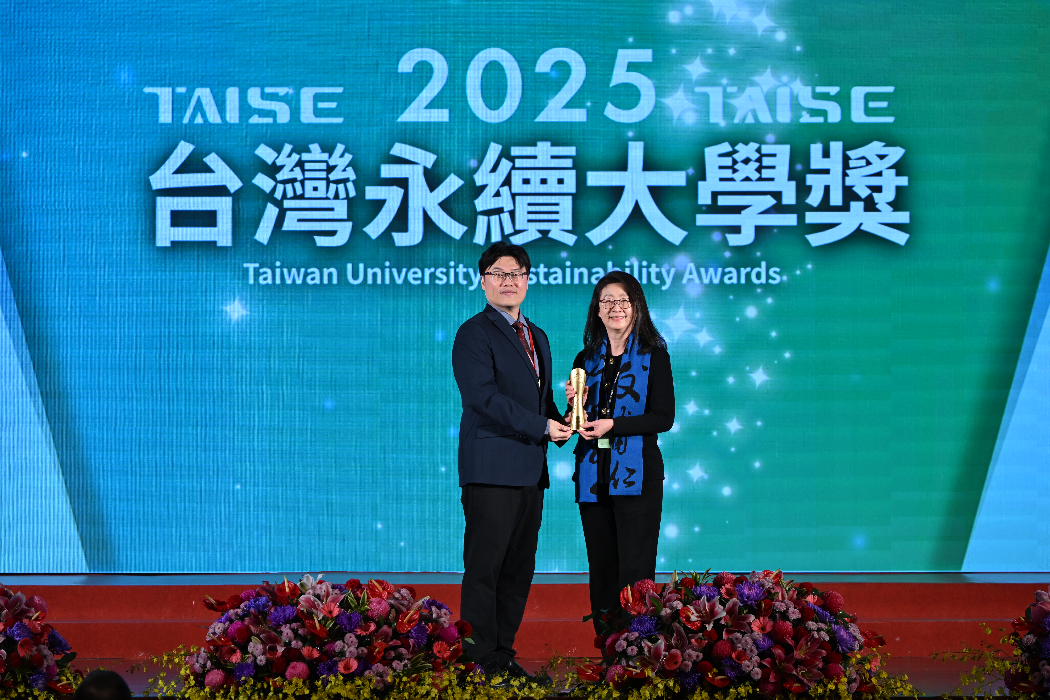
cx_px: 525
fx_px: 8166
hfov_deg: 7.4
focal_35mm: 280
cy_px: 350
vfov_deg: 4.9
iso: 1250
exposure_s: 1/192
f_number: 7.1
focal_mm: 280
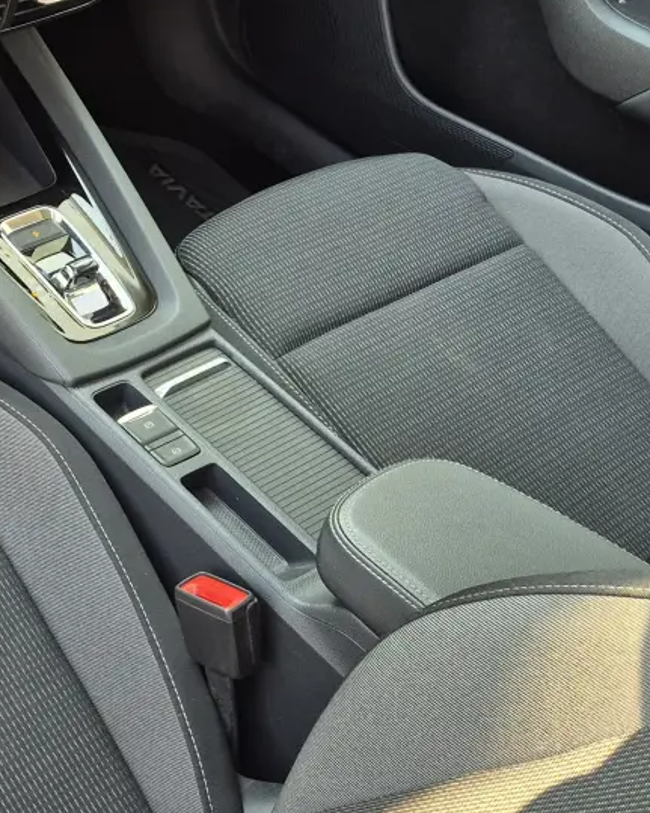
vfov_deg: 31.3
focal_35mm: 60
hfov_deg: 22.3
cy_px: 287
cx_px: -235
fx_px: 1443
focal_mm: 5.4
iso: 80
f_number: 1.8
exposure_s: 1/180
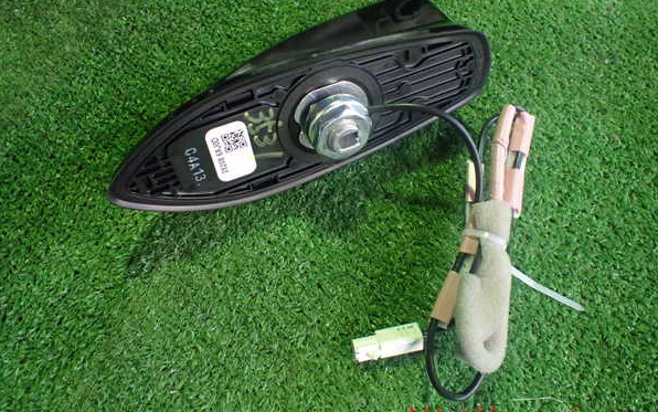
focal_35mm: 32
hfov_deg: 59.6
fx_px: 574
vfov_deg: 39.4
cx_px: 328
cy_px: 183
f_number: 2.3
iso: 800
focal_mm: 5.4
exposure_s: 1/60
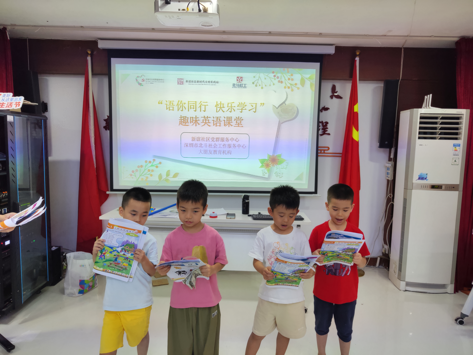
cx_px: 236
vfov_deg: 56.8
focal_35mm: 24
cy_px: 178
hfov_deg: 71.6
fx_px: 328
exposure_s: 1/100
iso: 86
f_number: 1.88
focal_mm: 5.59
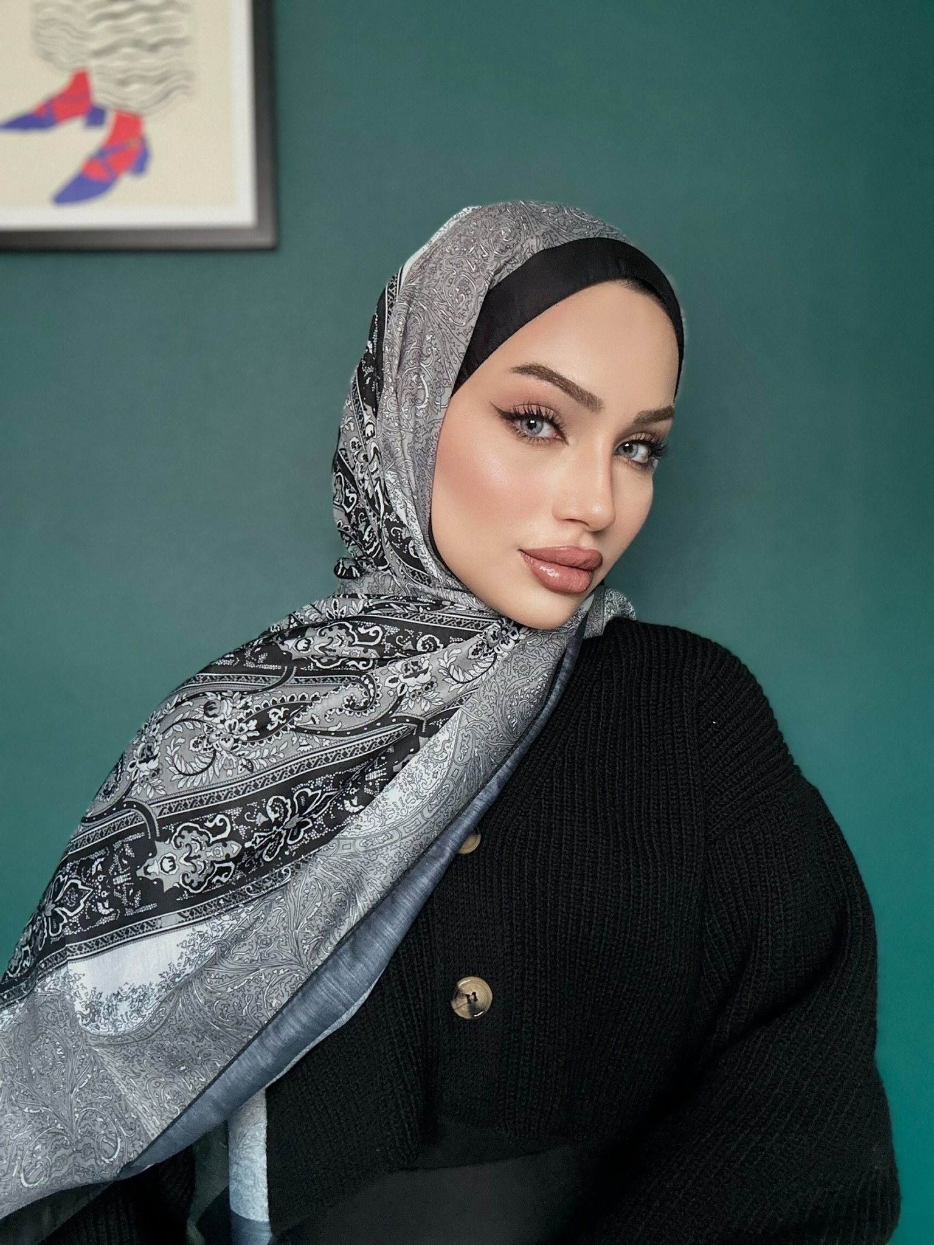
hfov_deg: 46.8
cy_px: 622
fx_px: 1079
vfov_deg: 60.0
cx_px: 467
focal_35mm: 30
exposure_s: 1/60
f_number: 1.9
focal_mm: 2.69
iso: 320
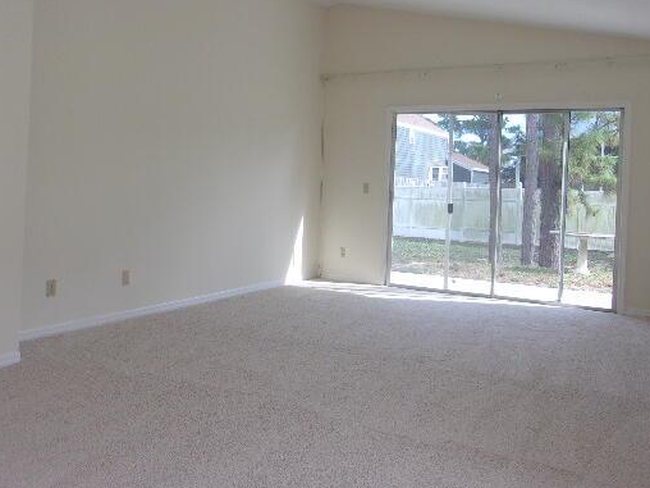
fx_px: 638
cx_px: 351
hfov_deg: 53.9
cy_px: 186
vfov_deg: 41.5
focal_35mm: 34
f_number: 3
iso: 80
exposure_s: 1/220
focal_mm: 4.9
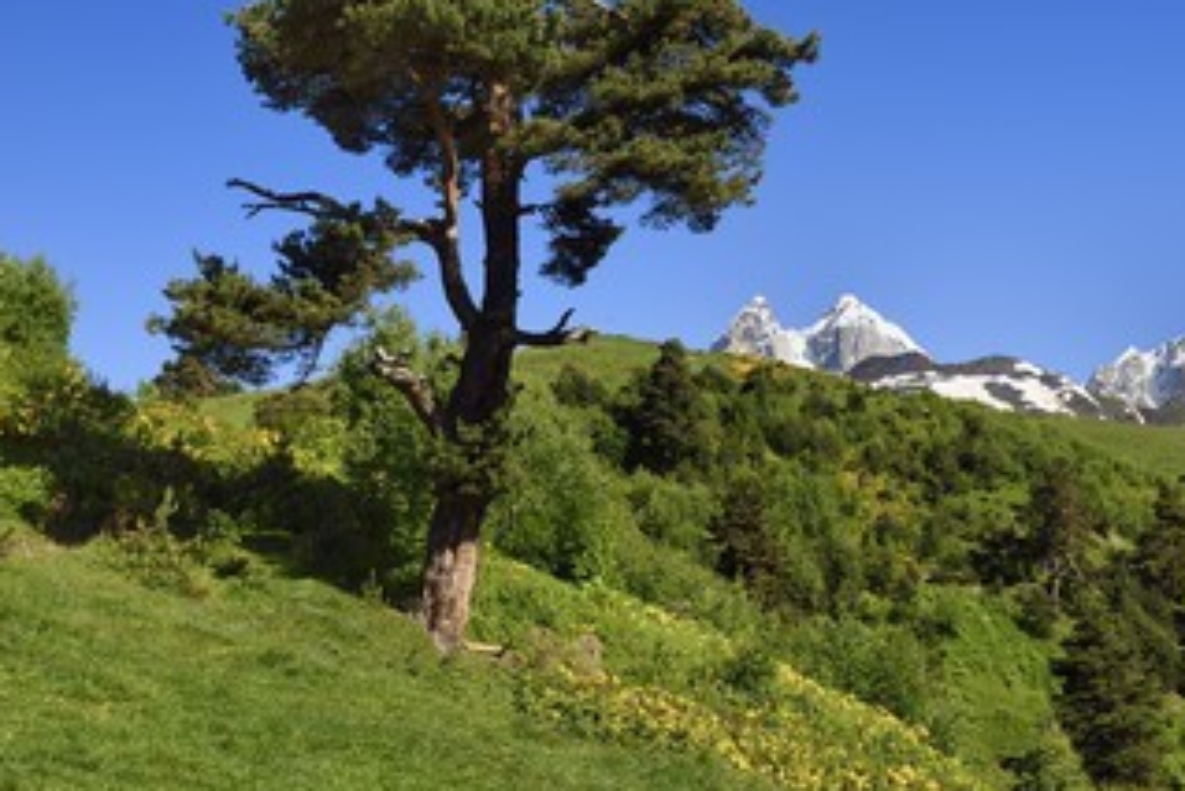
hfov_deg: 39.4
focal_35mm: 50
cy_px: 312
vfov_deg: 27.0
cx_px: 713
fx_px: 1646
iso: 200
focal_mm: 38
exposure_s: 1/250
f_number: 13
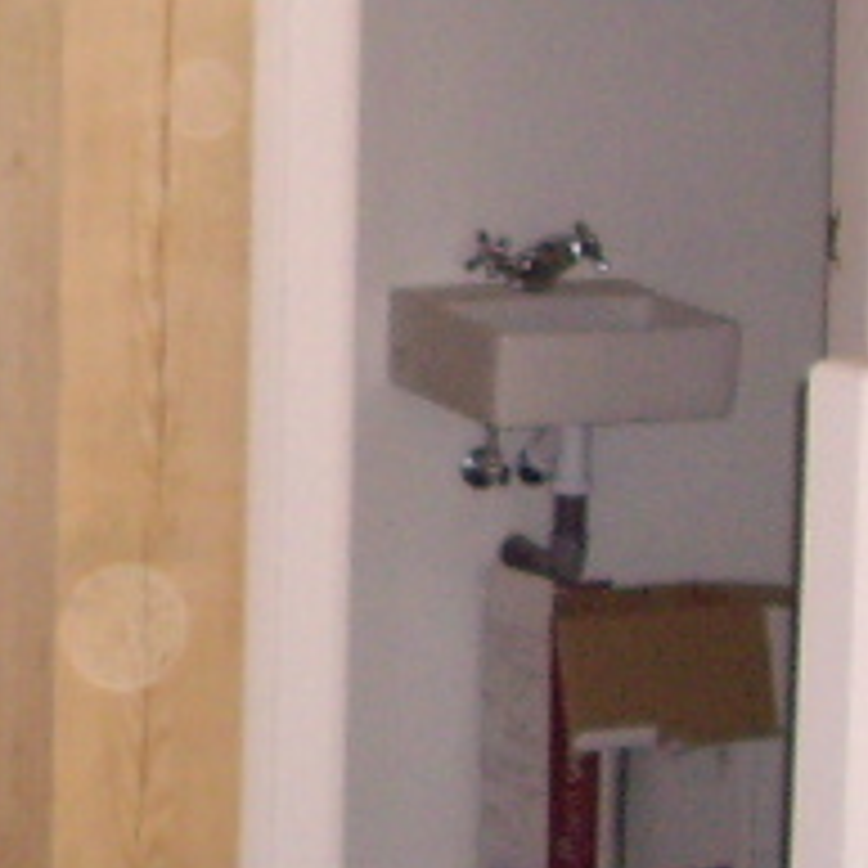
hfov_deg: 9.6
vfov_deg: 9.8
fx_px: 5050
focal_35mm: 178
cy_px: 54
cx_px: -310
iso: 200
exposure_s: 1/40
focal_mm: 6.2
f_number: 2.7
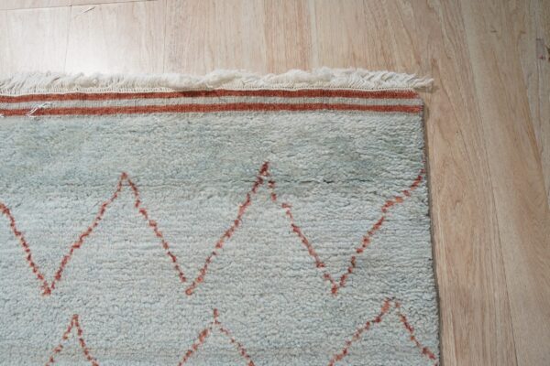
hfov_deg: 73.7
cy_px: 183
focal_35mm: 24
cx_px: 275
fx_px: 367
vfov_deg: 53.1
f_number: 5
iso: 800
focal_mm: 16
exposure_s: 1/200
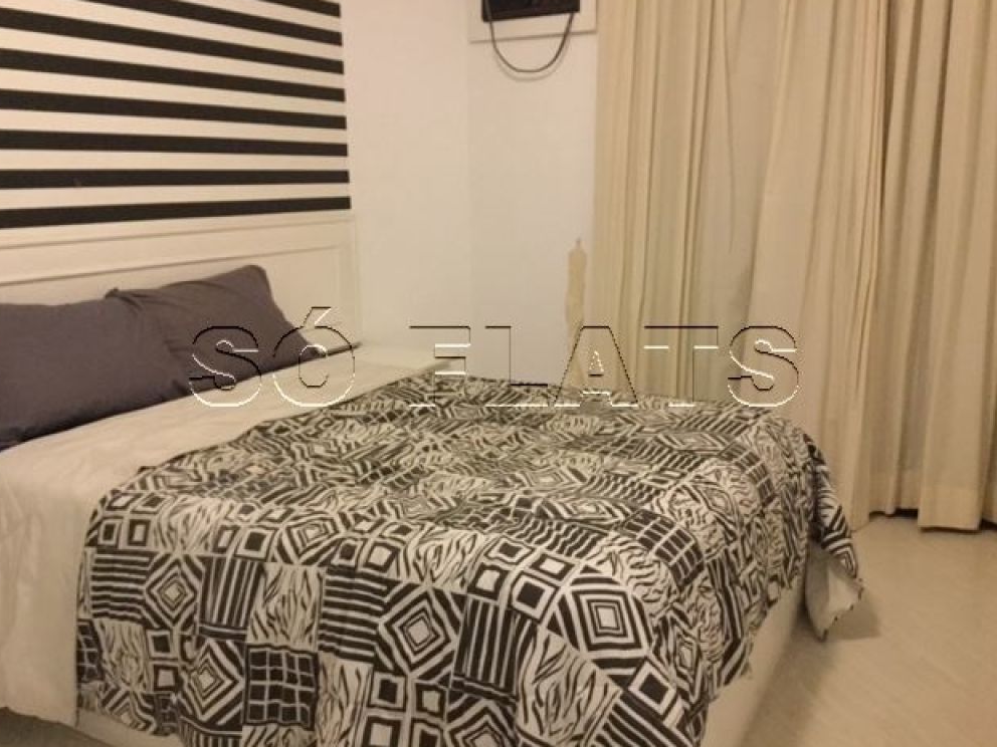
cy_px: 369
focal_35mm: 32
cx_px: 483
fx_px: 922
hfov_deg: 56.8
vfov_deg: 44.2
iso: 500
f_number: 2.4
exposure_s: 1/15
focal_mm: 3.3
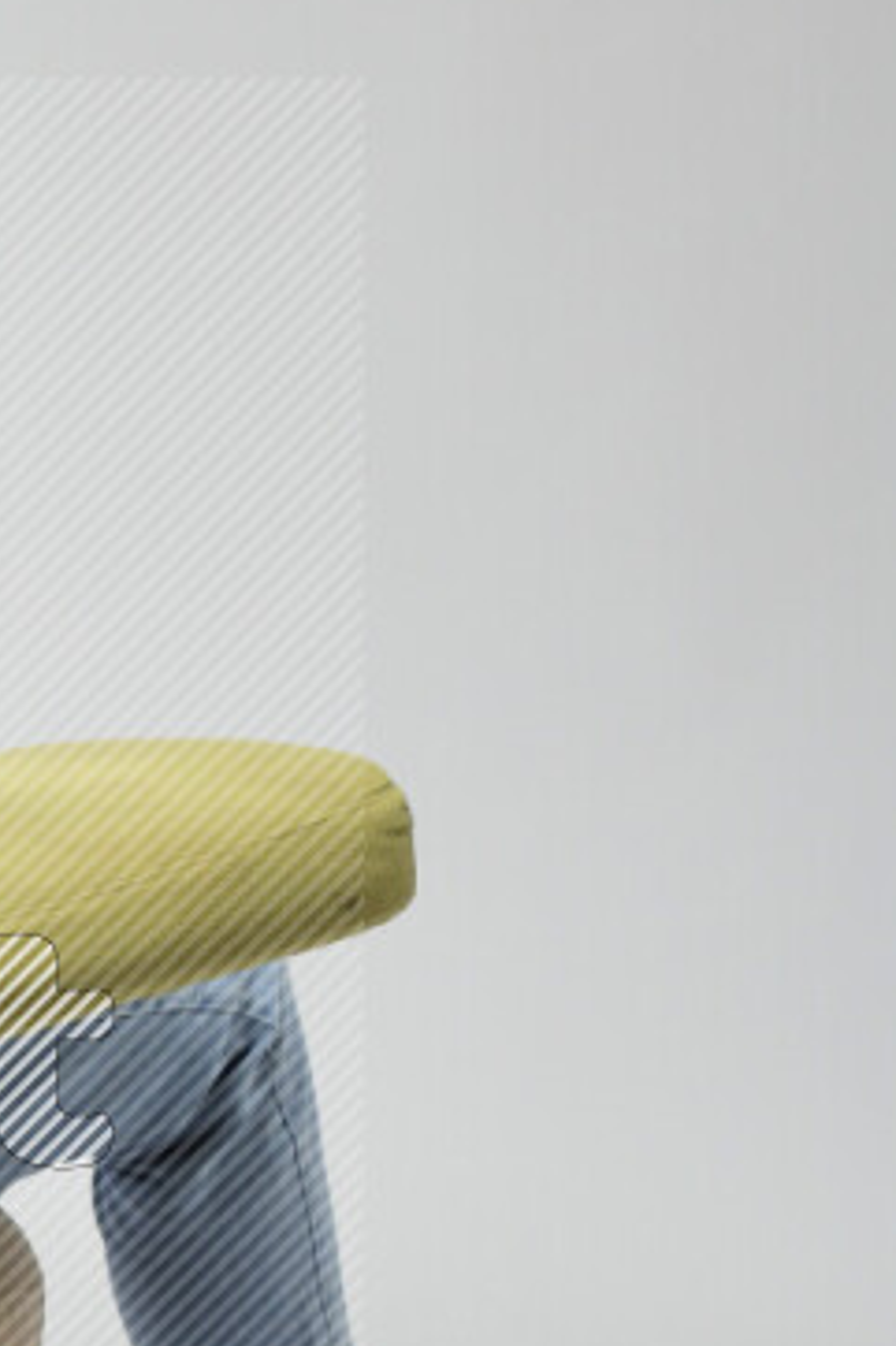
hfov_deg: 10.4
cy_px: 718
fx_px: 4708
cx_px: -565
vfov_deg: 16.3
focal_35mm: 126
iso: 400
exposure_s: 1/125
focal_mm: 38
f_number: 5.6
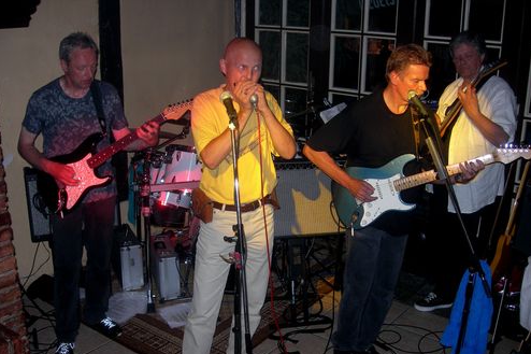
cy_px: 201
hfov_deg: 48.5
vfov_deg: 33.3
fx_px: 590
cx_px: 264
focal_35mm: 40
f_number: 2.8
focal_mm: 7.8
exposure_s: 1/60.1
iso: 50
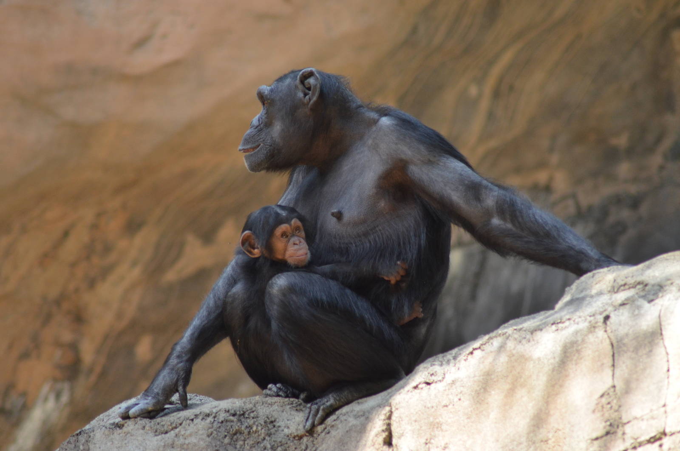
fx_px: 6504
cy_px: 226
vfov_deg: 4.0
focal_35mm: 345
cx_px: 340
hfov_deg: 6.0
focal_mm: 230
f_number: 5
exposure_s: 1/640
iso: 800
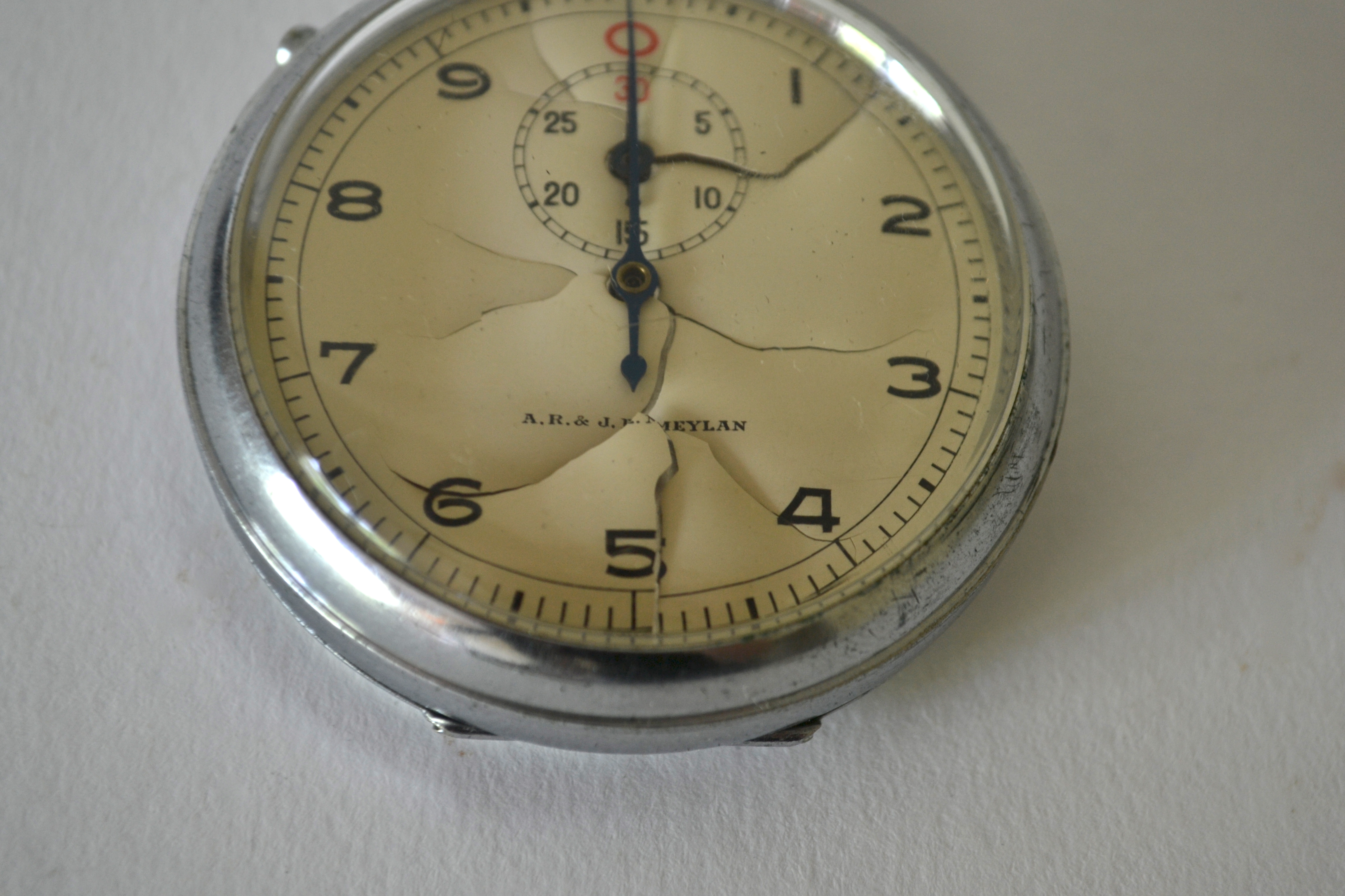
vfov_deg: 18.2
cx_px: 672
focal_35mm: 75
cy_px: 448
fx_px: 2802
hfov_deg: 27.0
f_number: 7.1
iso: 140
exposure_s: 1/8
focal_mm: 50
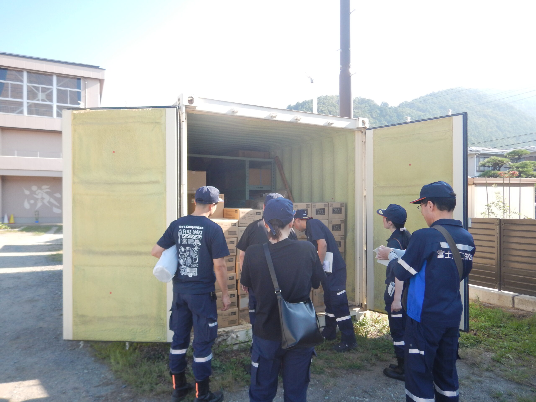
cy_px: 201
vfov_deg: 56.8
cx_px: 268
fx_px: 372
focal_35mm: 24
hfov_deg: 71.6
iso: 125
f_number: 2.8
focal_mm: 4.3
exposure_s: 1/400
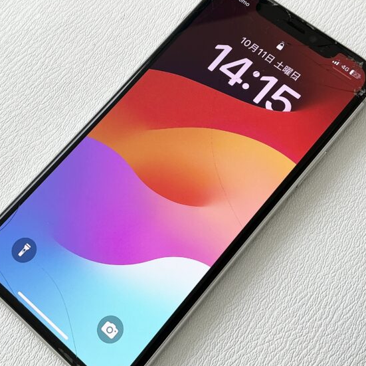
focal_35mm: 46
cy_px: 173
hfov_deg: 36.7
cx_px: 160
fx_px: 550
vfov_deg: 36.8
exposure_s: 1/120
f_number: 1.8
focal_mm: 3
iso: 20
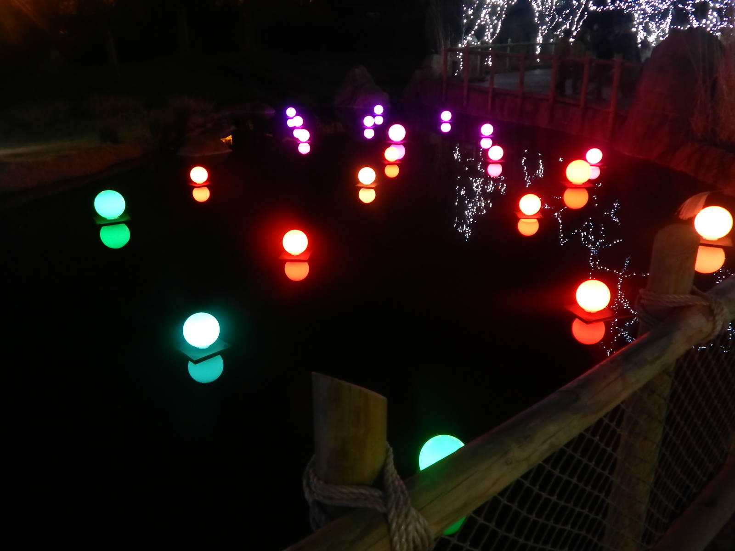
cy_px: 276
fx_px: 595
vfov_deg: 49.7
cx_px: 368
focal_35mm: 28
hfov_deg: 63.4
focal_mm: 5.1
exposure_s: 1/15
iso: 1400
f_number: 3.2
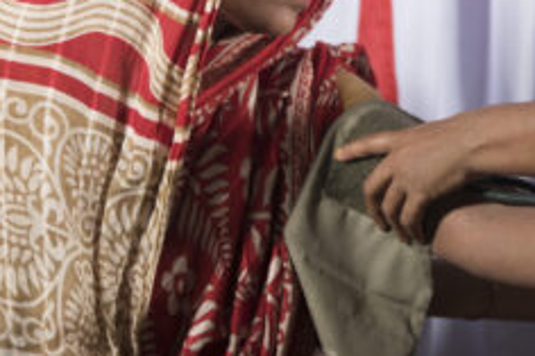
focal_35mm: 107
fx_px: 1589
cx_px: 456
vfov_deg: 12.7
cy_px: 98
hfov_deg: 18.9
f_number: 2.8
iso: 1250
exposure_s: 1/60
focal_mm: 42
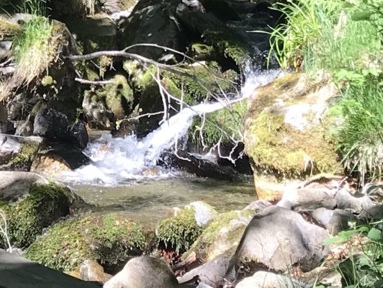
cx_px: -30
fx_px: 1439
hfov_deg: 14.8
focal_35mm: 130
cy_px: -161
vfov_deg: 10.9
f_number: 1.8
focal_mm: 3.99
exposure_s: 1/297
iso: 20
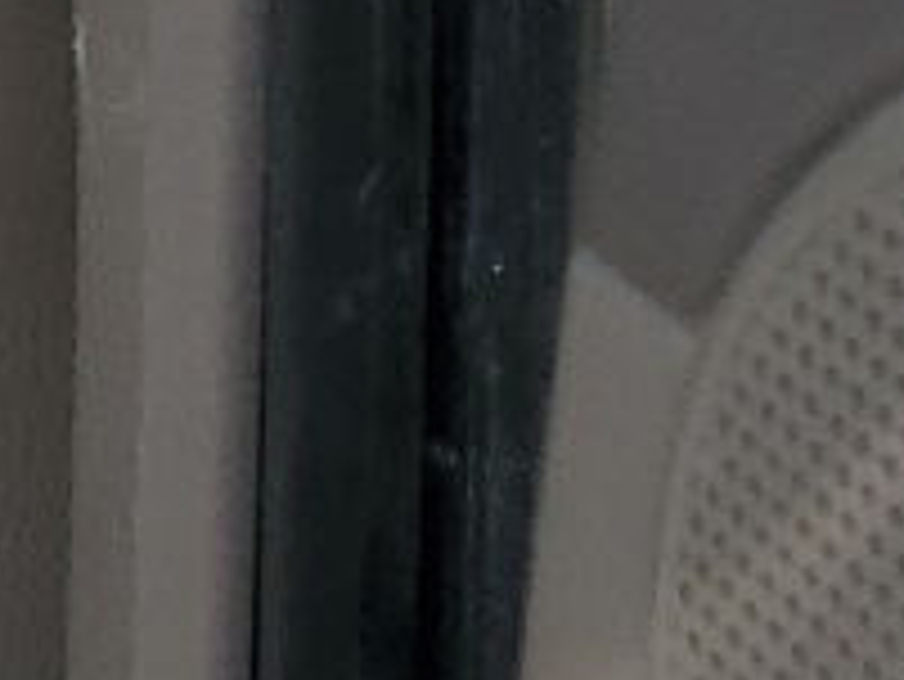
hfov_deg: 8.0
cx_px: -1979
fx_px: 5409
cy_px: -743
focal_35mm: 207
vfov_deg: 6.9
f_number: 1.5
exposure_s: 1/1250
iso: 50
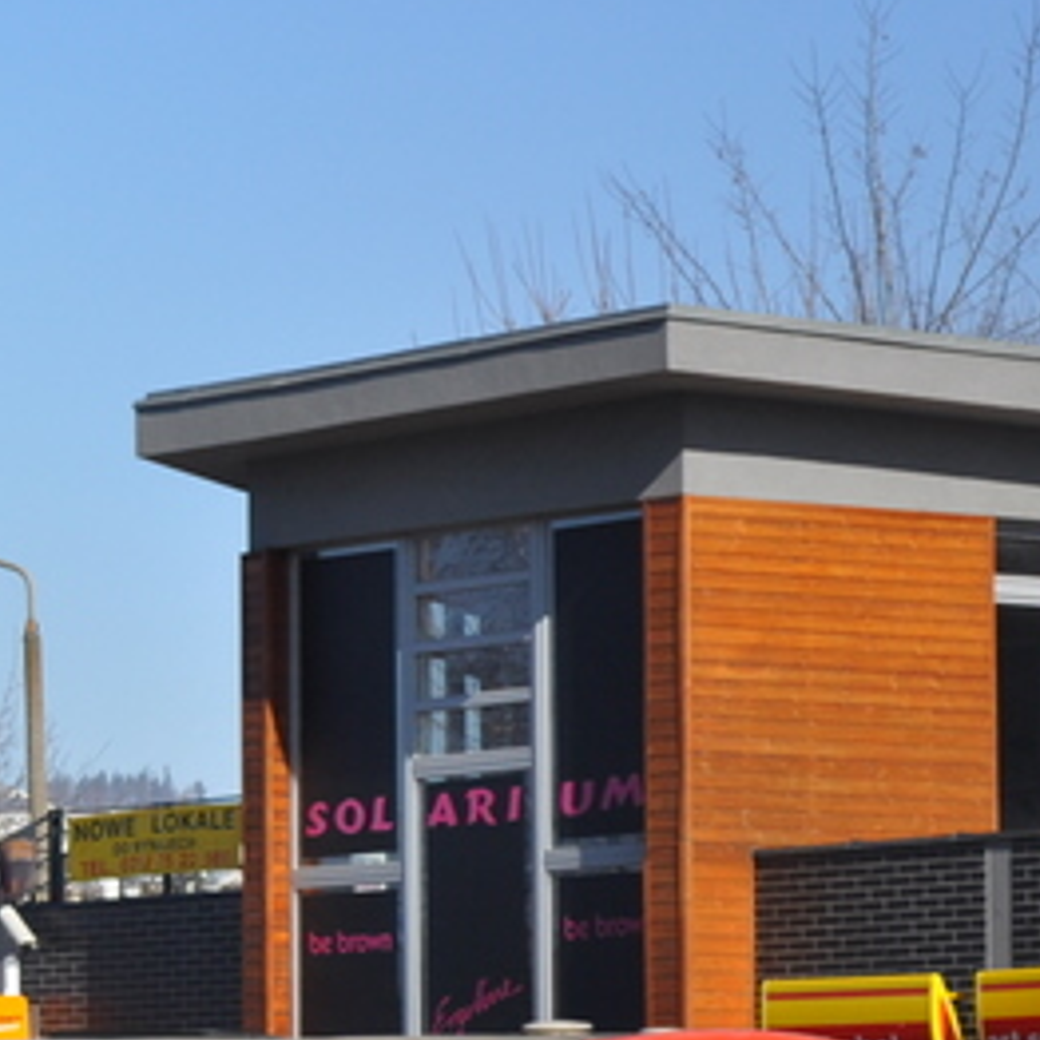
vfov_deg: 7.3
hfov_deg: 7.2
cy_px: 742
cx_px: -536
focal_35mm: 240
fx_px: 8173
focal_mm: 55
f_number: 6.3
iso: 400
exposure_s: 1/1600
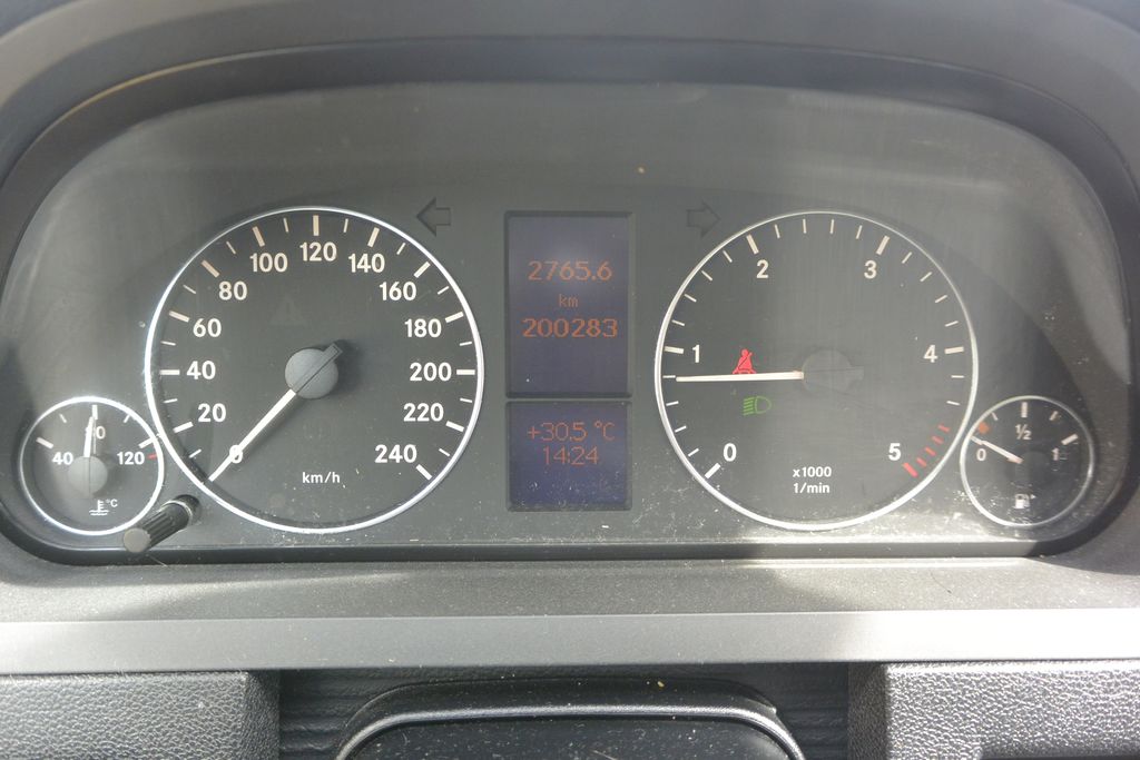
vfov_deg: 47.9
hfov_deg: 67.4
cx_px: 570
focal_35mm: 27
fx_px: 855
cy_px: 380
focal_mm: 10
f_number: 3.5
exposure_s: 1/125
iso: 400
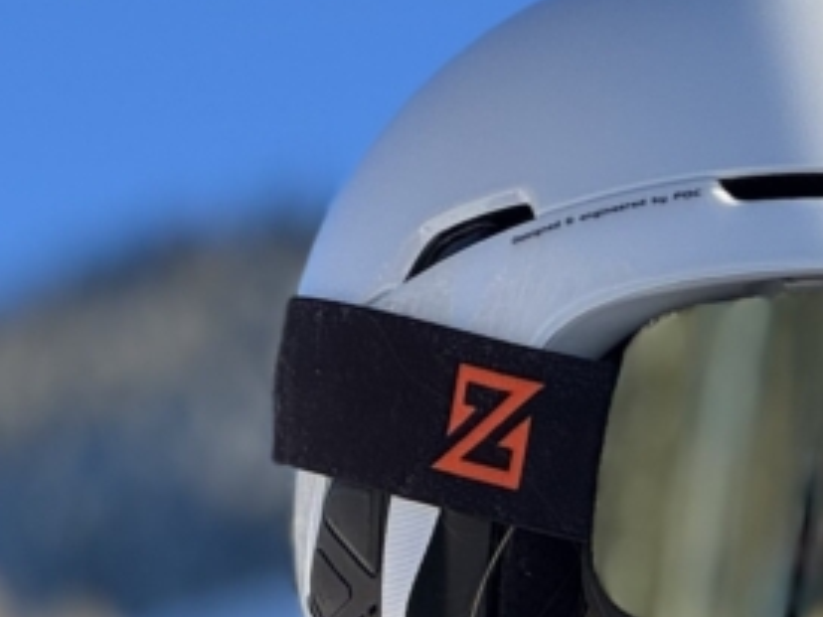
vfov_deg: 4.4
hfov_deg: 5.9
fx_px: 7965
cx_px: 1029
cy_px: 799
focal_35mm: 335
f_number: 2.8
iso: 25
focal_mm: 9
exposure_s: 1/258
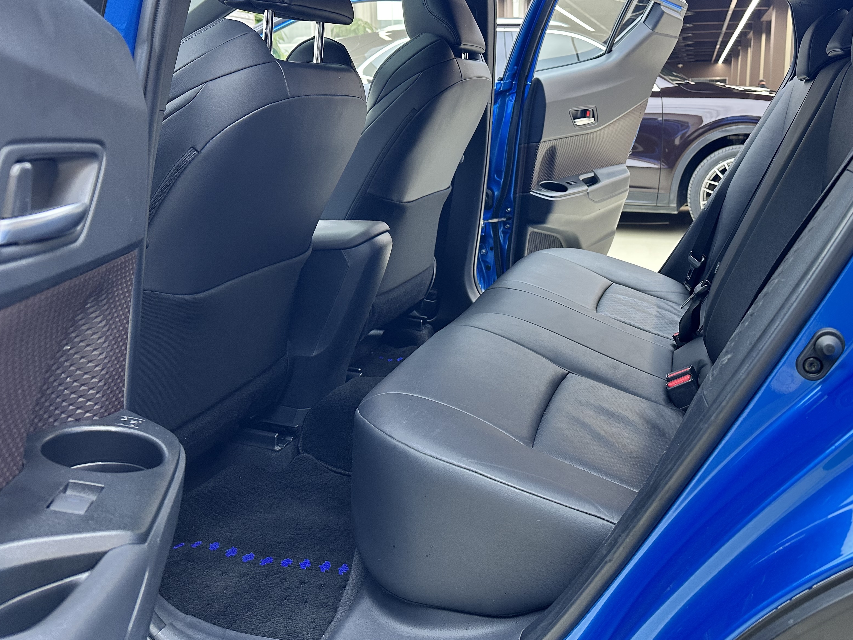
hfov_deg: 57.9
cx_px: 512
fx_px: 764
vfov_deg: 44.9
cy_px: 229
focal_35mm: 31
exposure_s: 1/50
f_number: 1.78
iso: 200
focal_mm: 6.86
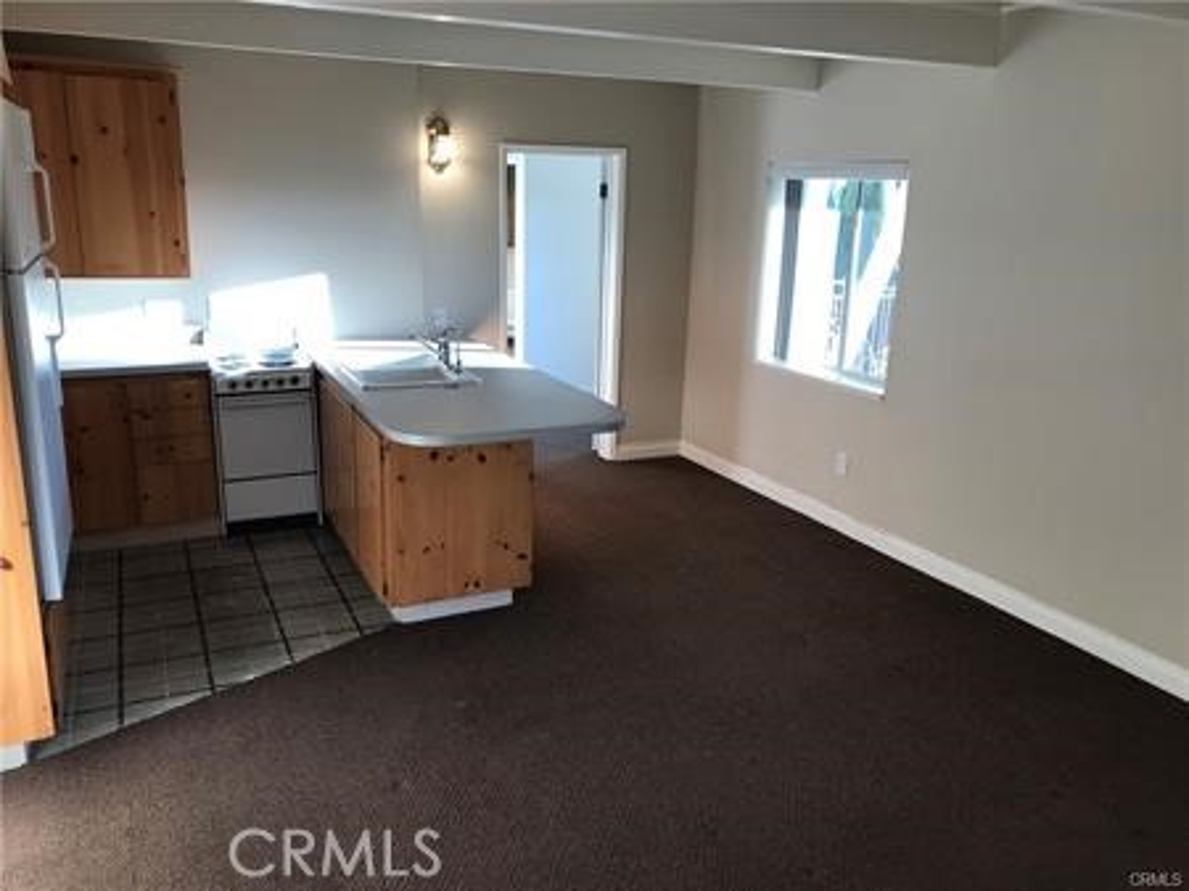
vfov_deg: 49.7
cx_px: 594
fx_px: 961
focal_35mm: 28
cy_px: 446
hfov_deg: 63.5
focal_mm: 3.99
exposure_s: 1/60
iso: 32
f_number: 1.8
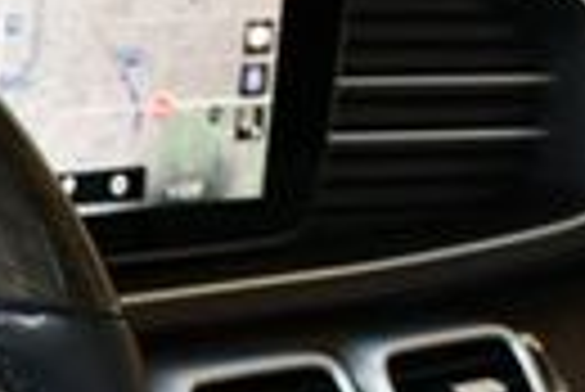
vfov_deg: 6.9
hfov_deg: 10.0
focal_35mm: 197
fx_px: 3205
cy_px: 649
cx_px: -387
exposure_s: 1/250
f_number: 3.8
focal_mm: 20
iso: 560
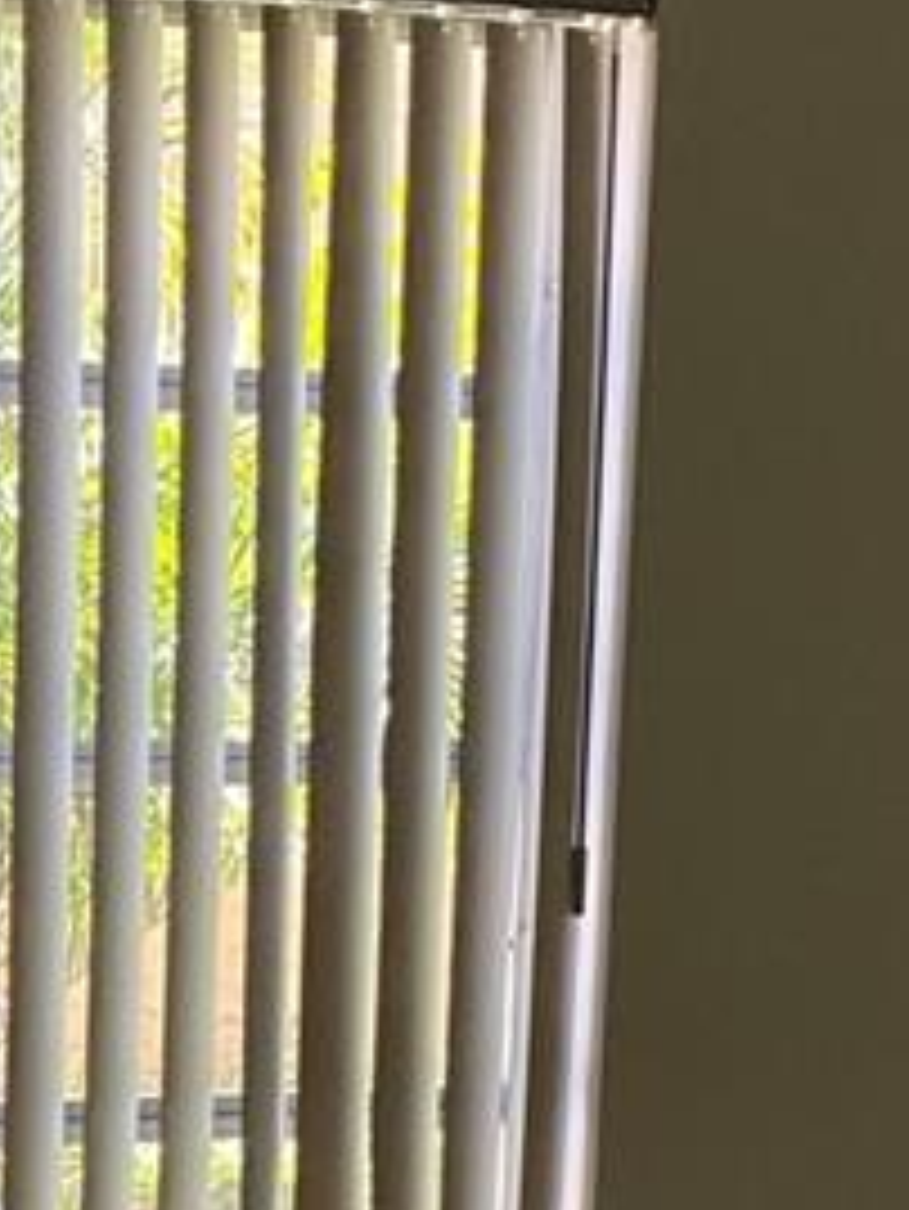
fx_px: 4058
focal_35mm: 116
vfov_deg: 16.4
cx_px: -122
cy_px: 1363
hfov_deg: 12.5
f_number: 1.8
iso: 125
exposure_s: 1/93
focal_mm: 4.25
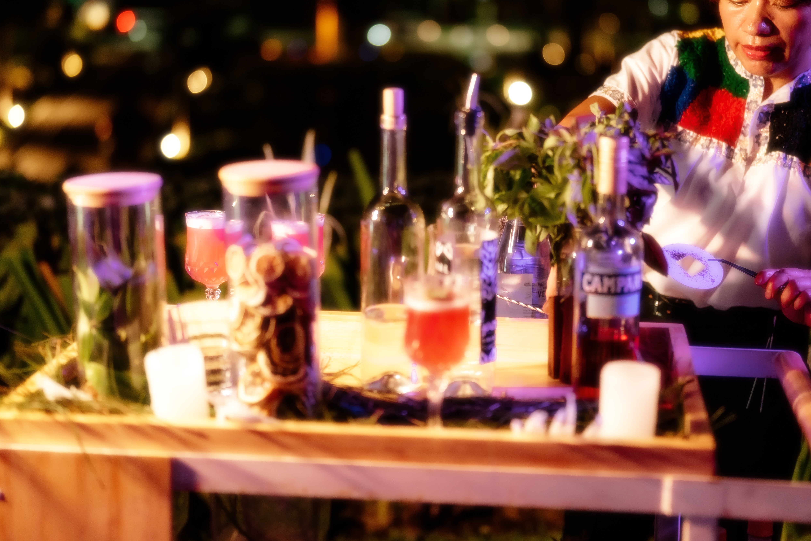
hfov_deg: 28.8
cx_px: 439
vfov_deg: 19.4
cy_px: 186
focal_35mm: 70
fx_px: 1577
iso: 1250
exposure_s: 1/160
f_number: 1.4
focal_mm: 50
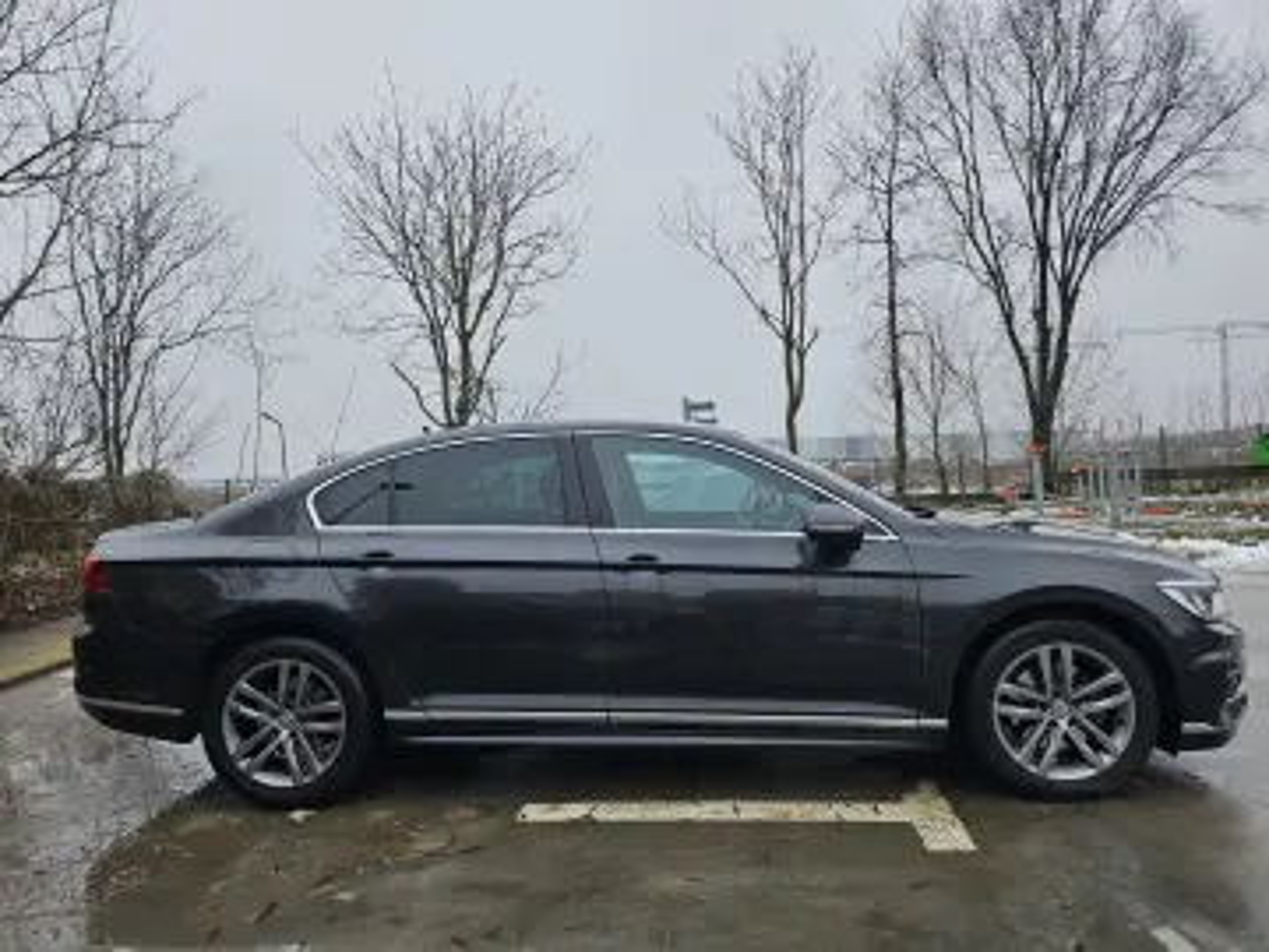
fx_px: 880
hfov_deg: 71.6
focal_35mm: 24
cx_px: 634
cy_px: 476
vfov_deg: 56.8
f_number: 1.8
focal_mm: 5
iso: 50
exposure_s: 1/1202
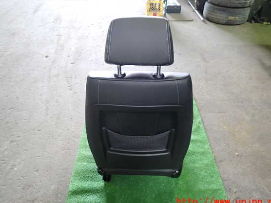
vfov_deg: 51.3
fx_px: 211
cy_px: 99
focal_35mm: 27
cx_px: 140
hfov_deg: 65.3
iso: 500
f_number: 2
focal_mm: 4.5
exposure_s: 1/30
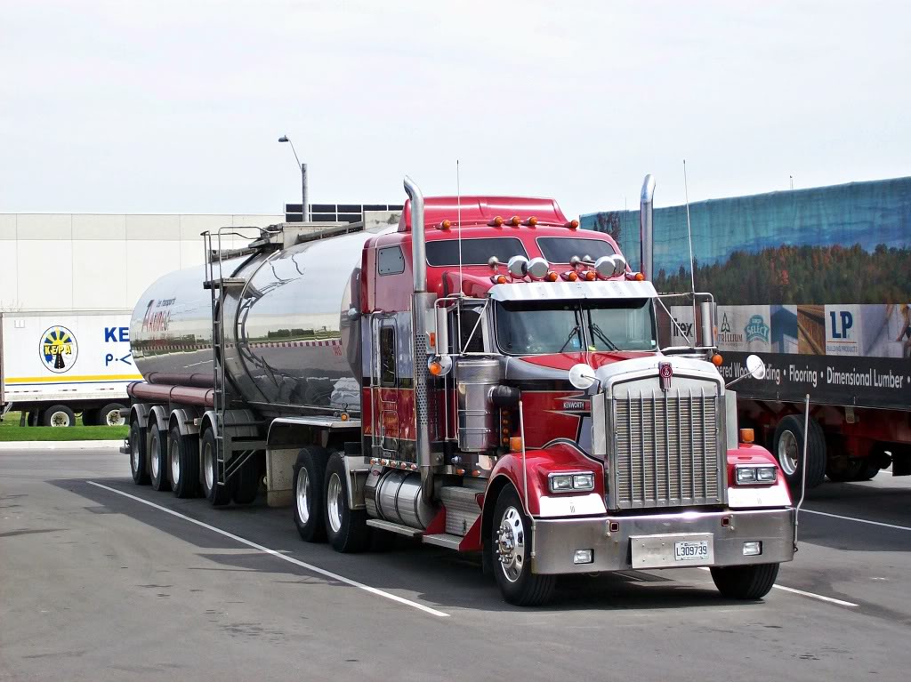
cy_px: 341
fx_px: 2289
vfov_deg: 17.0
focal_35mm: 87
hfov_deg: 22.5
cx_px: 456
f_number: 4.3
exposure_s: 1/490
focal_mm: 14.3
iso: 80
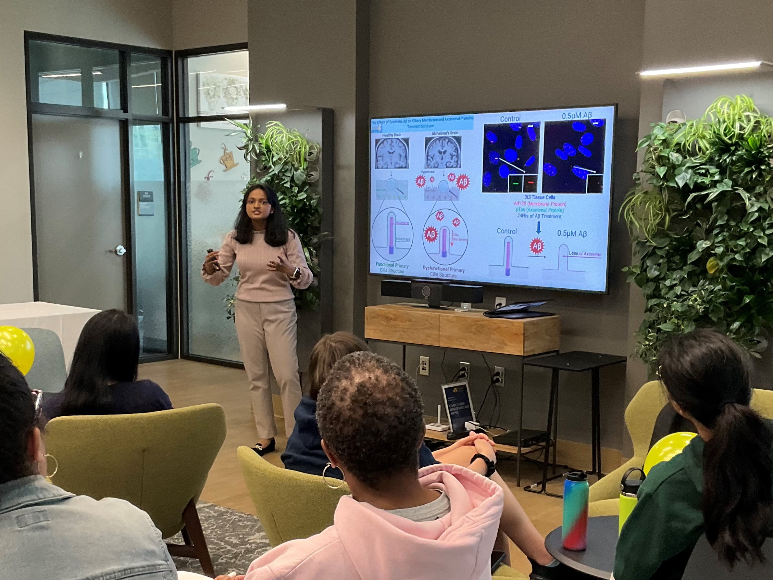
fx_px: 648
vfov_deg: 48.2
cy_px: 290
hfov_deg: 61.7
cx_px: 386
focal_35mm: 29
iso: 125
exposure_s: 1/60
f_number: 1.8
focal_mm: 3
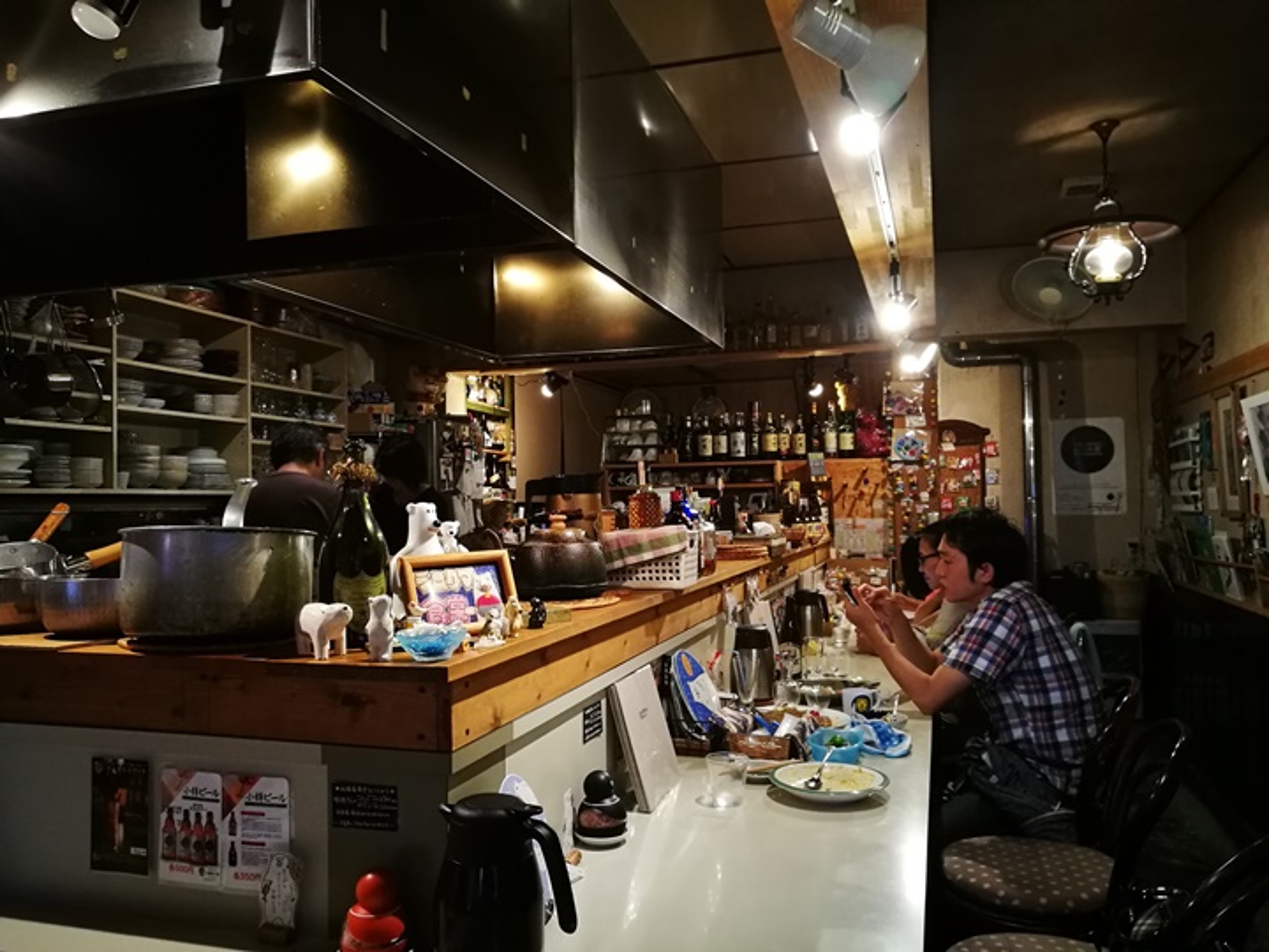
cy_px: 476
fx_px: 990
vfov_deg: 51.4
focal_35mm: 27
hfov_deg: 65.3
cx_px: 634
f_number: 2.2
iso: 400
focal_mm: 4.5
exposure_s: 1/25
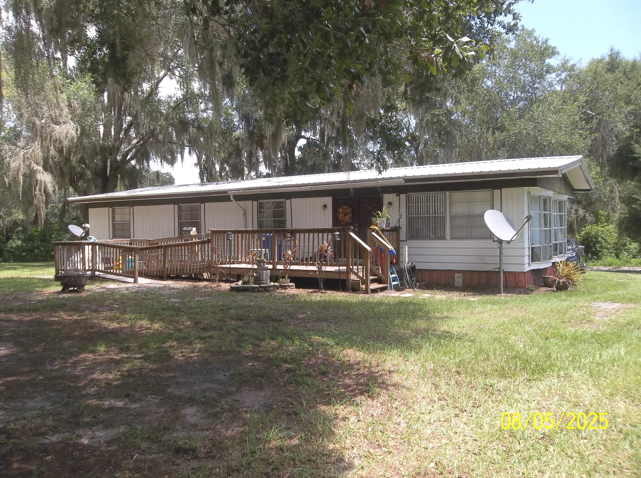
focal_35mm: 27
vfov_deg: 51.2
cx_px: 320
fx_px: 499
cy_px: 239
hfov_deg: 65.4
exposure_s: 1/400
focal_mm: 4.9
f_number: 3.5
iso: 80
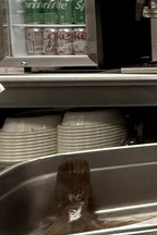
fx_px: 451
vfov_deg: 28.1
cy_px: 22
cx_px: 482
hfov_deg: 11.1
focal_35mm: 69
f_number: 2.2
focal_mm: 2.22
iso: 200
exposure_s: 1/120
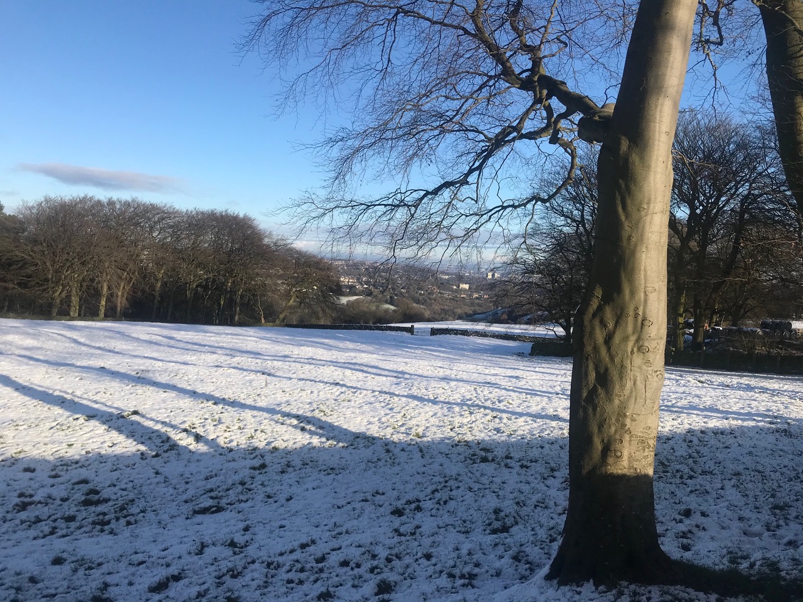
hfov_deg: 63.4
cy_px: 301
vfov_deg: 49.7
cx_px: 402
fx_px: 650
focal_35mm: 28
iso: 20
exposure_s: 1/2179
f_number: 1.8
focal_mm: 3.99
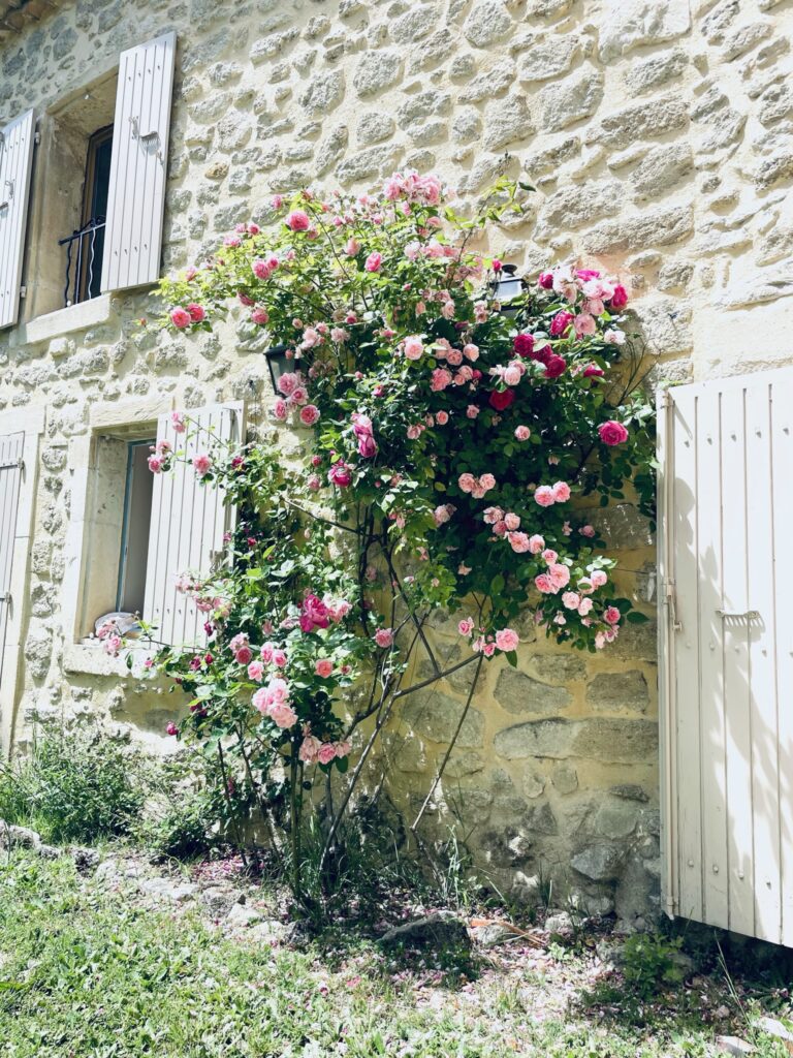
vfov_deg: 67.3
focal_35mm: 26
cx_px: 396
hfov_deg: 53.1
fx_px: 794
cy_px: 529
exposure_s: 1/2132
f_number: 1.6
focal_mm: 4.2
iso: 32
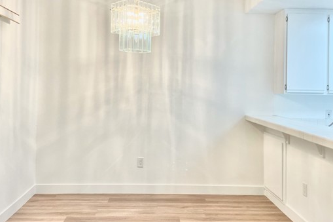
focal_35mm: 34
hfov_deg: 55.8
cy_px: 93
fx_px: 314
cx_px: 154
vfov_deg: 38.8
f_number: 1.6
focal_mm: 4.2
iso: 100
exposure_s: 1/120
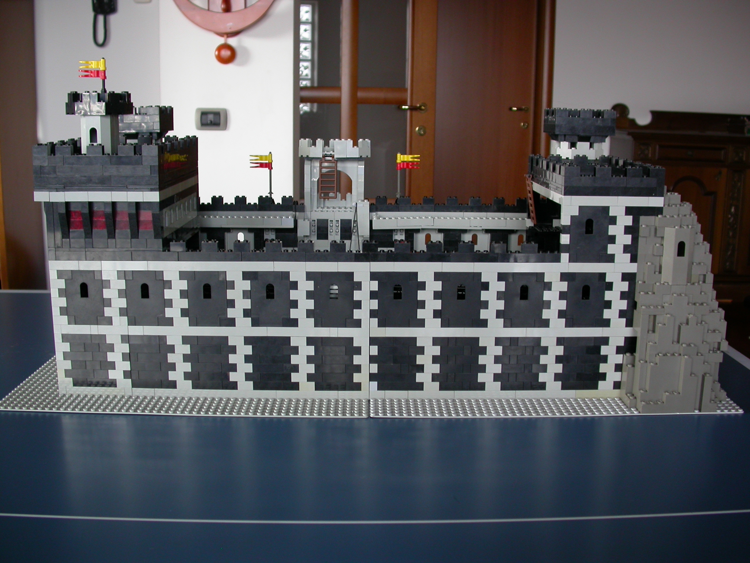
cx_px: 375
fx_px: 823
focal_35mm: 38
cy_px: 282
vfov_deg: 37.7
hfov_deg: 49.0
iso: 100
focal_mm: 7.85
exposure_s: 1/32.7
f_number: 2.6
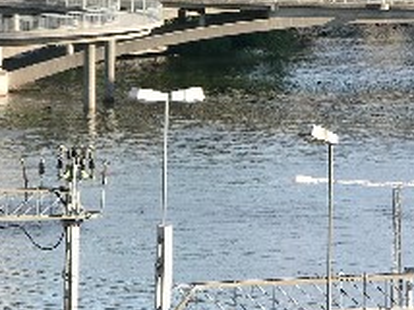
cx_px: 401
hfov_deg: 3.8
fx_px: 6236
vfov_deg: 2.8
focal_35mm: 522
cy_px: 45
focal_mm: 48.5
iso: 50
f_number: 5.7
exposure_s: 1/114
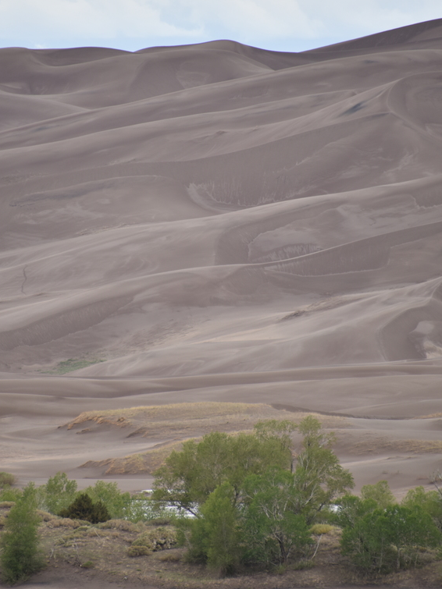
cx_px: 198
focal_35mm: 489
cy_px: 265
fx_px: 8328
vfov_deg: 4.1
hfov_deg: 3.0
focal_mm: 300
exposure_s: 1/640
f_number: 5.6
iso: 180
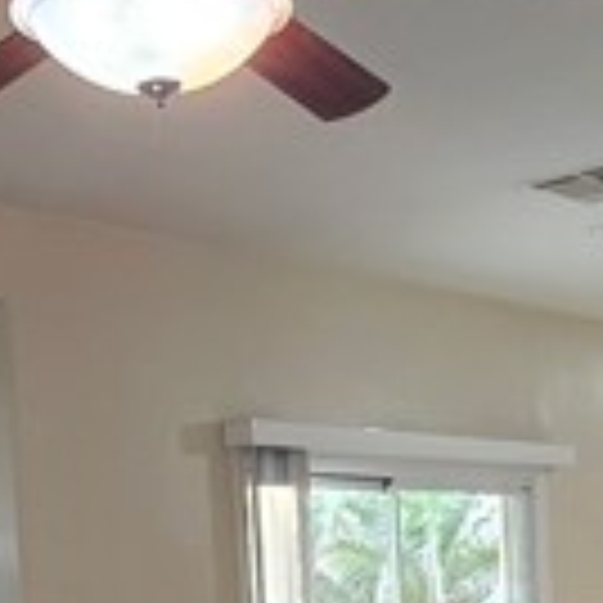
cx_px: 292
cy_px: 724
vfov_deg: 18.7
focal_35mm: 88
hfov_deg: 19.7
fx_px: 1734
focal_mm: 2.2
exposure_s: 1/60
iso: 500
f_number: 1.9
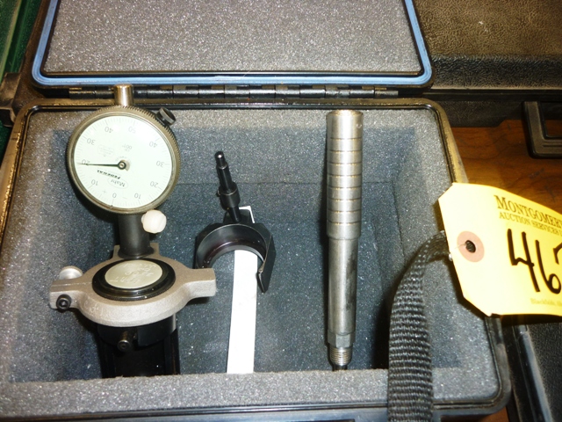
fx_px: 536
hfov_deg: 55.4
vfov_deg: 42.9
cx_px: 281
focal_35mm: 33
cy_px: 211
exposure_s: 1/30
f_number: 2.8
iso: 100
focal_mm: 5.5
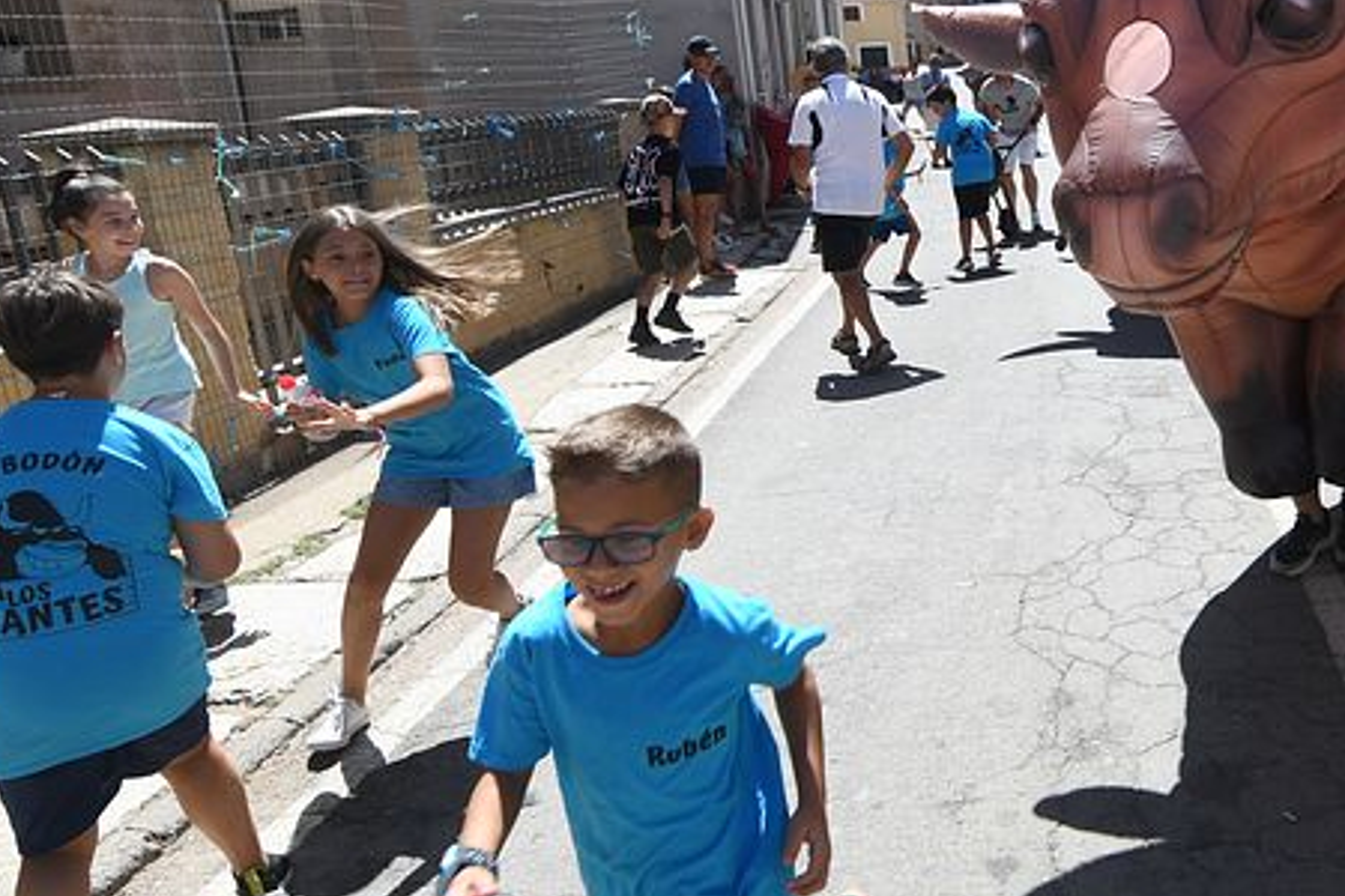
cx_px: 1088
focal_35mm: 34
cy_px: 403
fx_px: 1270
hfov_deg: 52.0
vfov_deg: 38.8
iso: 200
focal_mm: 12
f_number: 6.3
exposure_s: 1/500
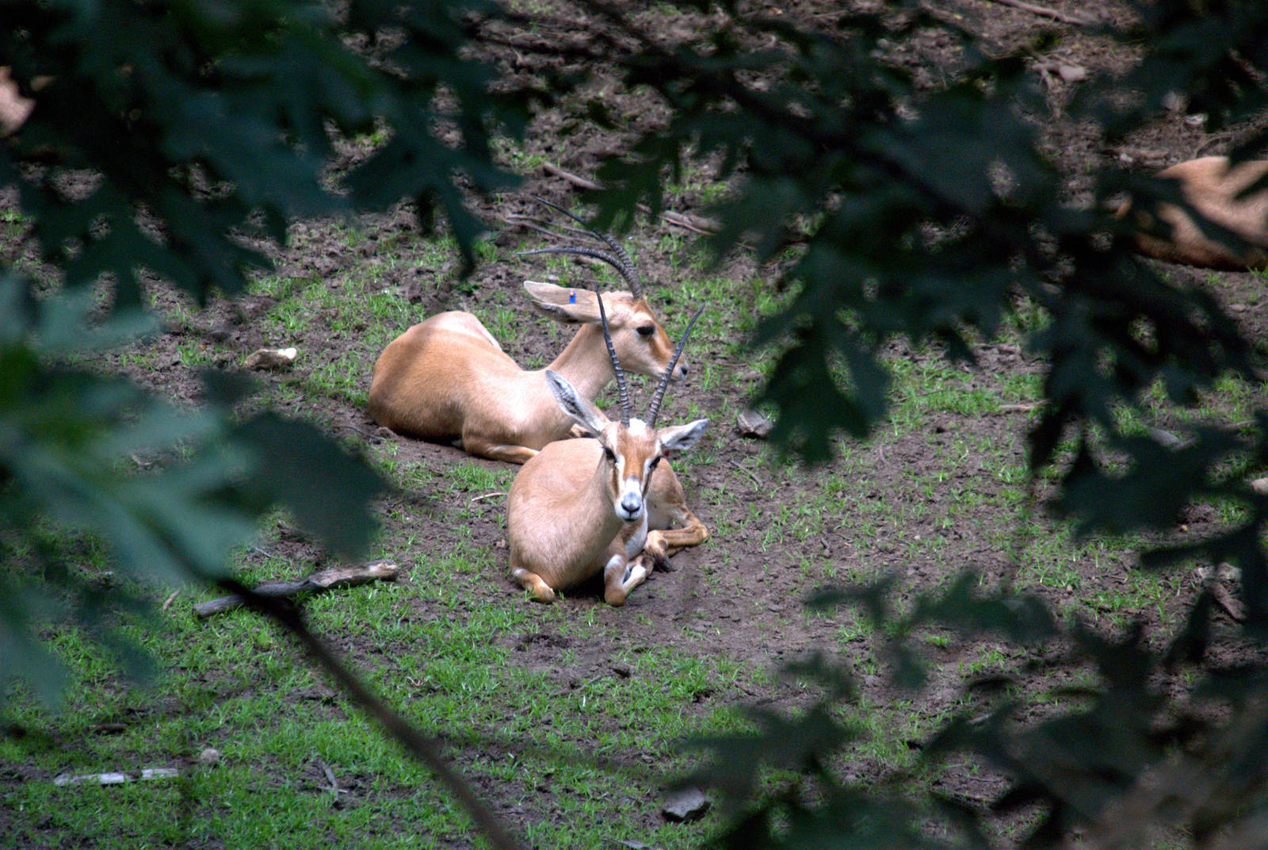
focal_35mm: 300
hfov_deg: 6.9
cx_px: 634
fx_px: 10582
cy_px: 425
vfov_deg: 4.6
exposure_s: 1/400
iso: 1600
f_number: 6.3
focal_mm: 200
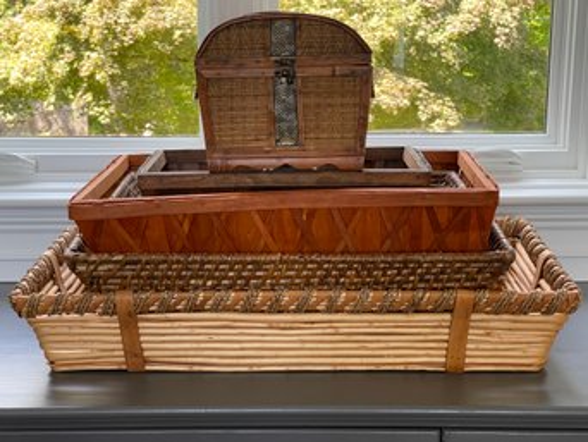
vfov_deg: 23.0
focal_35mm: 64
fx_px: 1088
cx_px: 294
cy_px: 221
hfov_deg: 30.2
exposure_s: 1/99
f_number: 2.2
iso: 125
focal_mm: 7.5
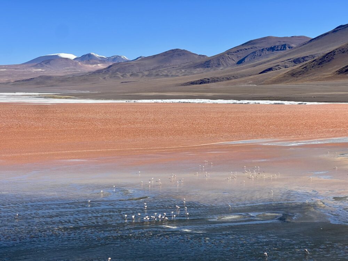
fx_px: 774
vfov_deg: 19.1
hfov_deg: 25.3
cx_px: 174
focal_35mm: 77
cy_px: 130
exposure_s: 1/840
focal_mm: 9
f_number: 2.8
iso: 32
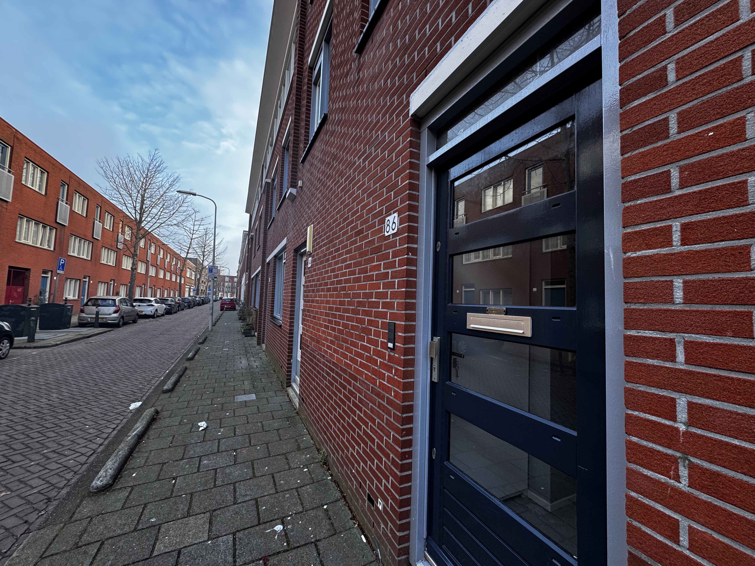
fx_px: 305
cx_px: 378
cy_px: 283
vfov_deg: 85.7
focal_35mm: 14
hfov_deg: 102.1
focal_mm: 2.22
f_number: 2.2
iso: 100
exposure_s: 1/99
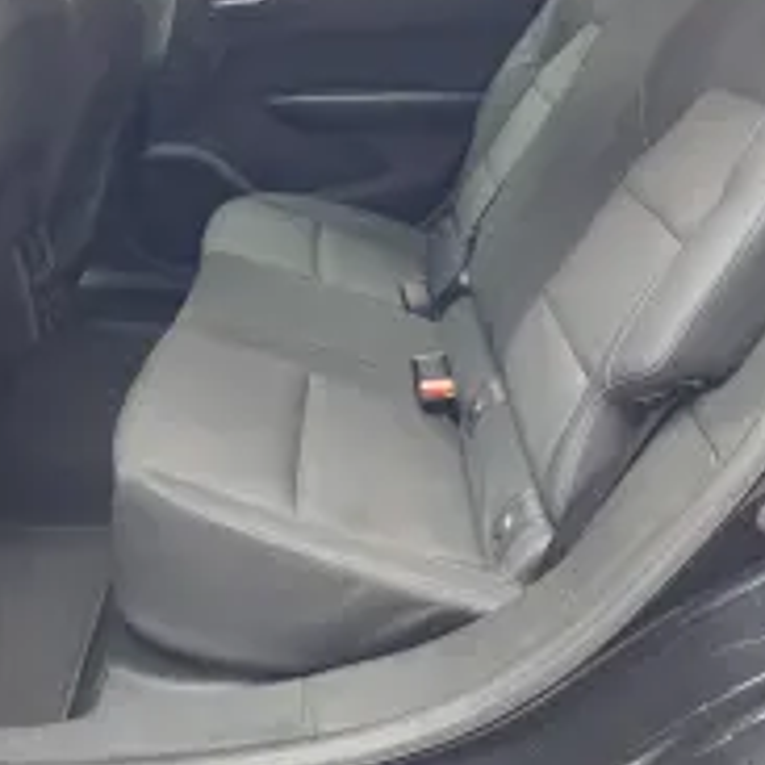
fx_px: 1000
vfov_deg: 41.6
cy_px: 301
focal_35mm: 40
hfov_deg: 41.8
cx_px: 326
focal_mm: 6.25
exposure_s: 1/100
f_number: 1.7
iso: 500
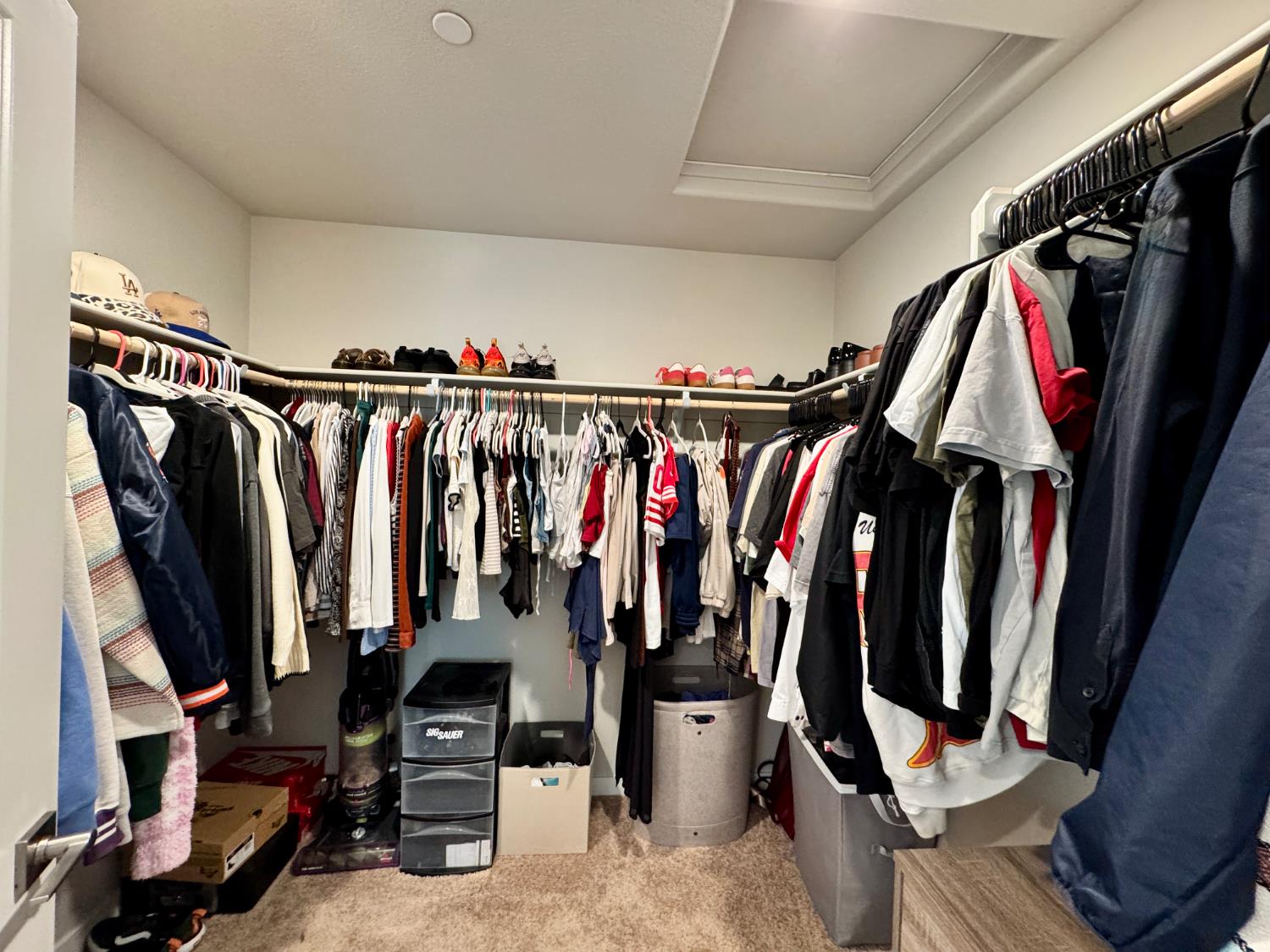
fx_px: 514
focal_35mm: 14
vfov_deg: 85.7
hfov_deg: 102.1
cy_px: 476
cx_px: 635
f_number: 2.2
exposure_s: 1/60
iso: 400
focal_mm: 2.22
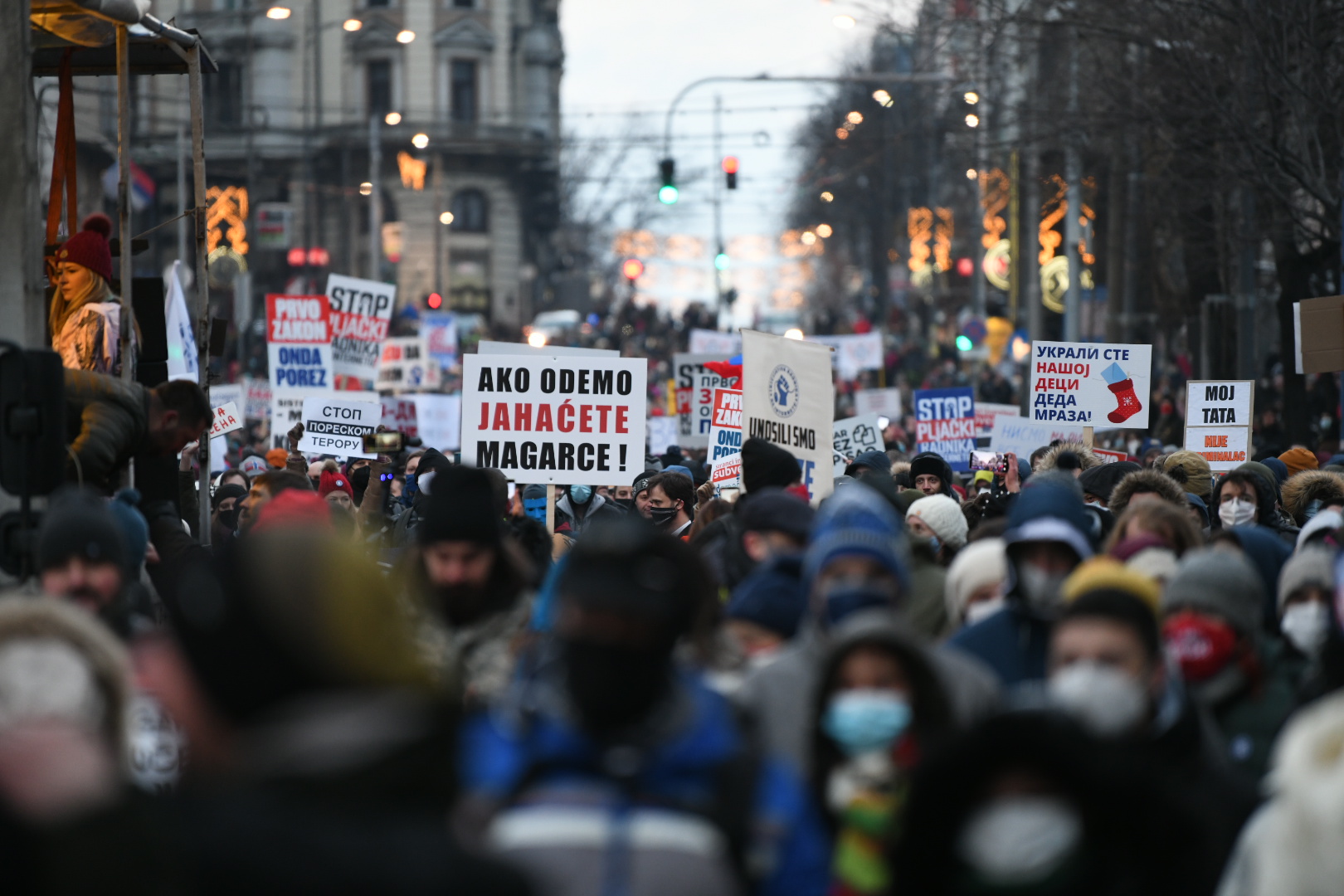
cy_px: 448
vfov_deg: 6.9
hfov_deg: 10.3
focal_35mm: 200
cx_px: 672
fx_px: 7466
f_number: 3.2
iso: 1250
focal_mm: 200
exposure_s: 1/200
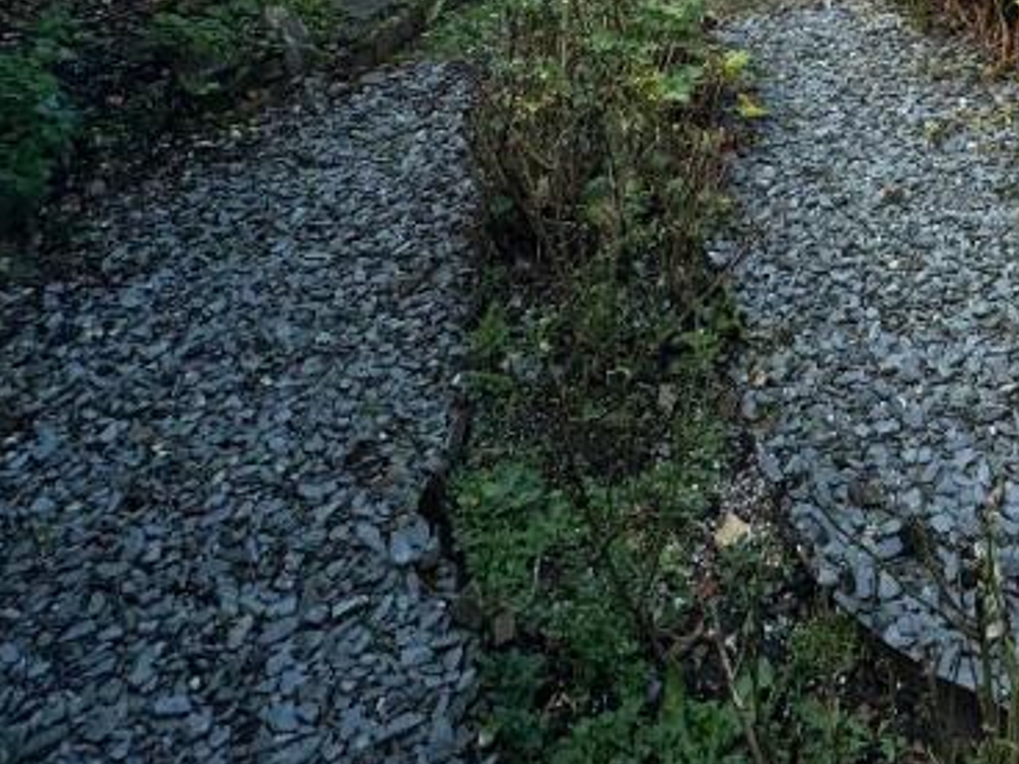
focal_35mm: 39
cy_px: -291
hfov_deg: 44.4
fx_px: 1148
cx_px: 881
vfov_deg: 28.4
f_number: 2.2
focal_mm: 2.22
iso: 40
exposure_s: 1/552
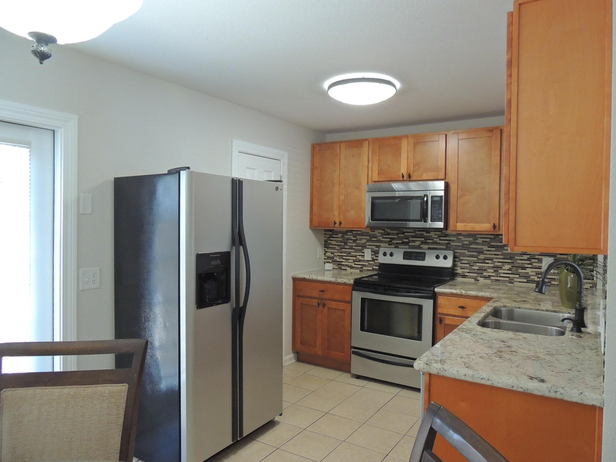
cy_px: 231
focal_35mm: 24
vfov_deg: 56.8
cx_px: 308
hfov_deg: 71.6
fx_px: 427
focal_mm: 4.3
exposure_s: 1/60
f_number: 3
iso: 640
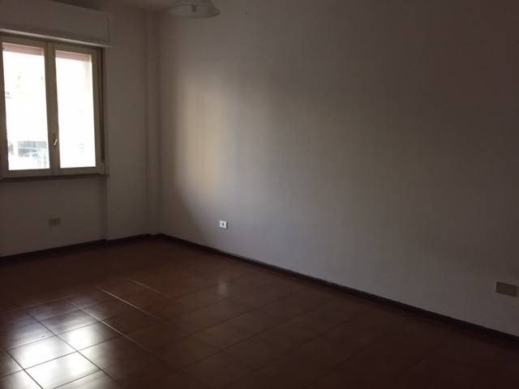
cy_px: 194
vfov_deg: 48.2
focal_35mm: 29
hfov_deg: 61.7
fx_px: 435
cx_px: 260
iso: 250
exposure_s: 1/17
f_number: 2.2
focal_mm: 4.15
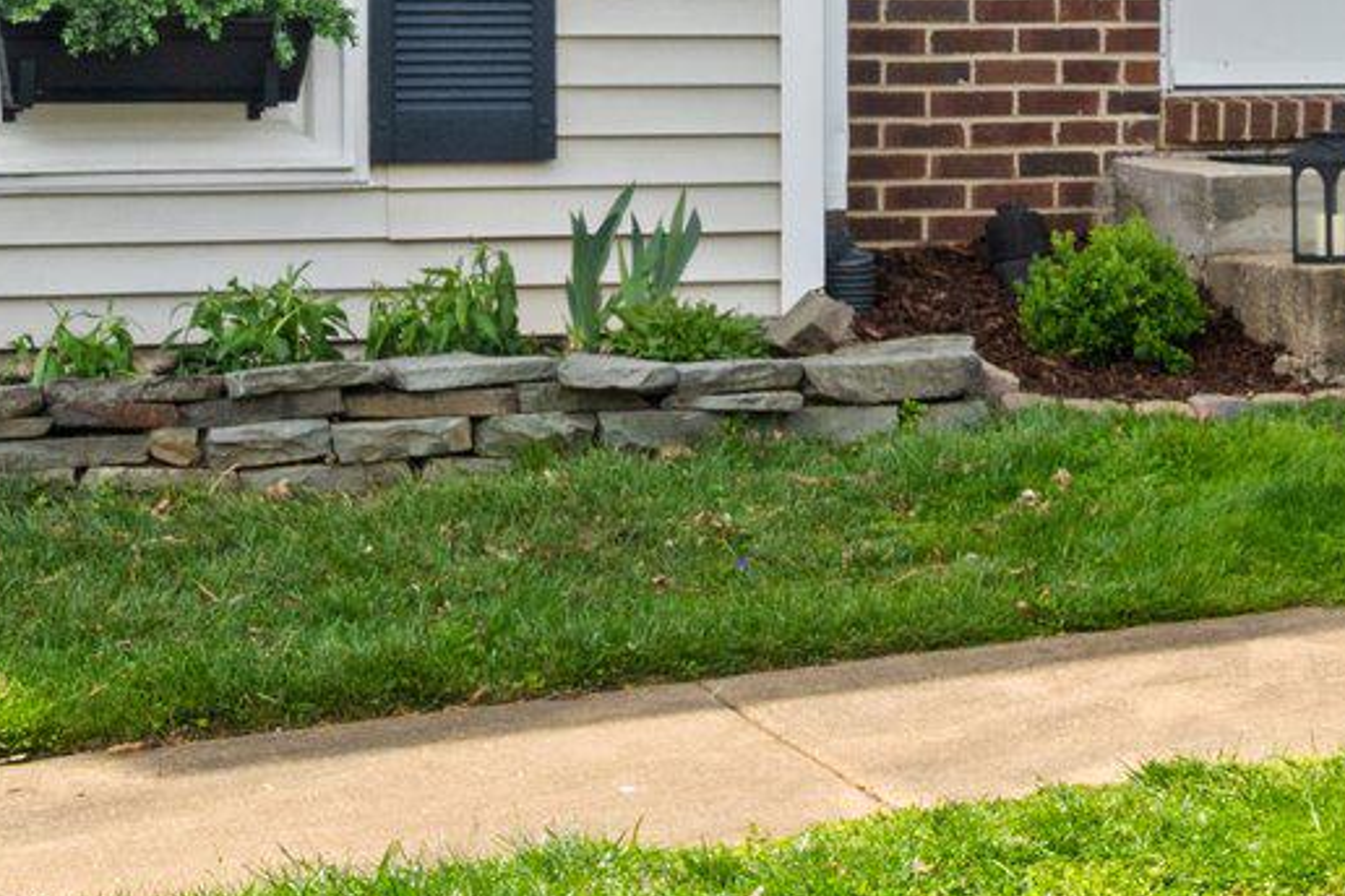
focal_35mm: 123
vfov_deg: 10.4
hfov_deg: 15.7
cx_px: 1843
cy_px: -814
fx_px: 4595
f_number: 13
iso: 320
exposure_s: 1/250
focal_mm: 31
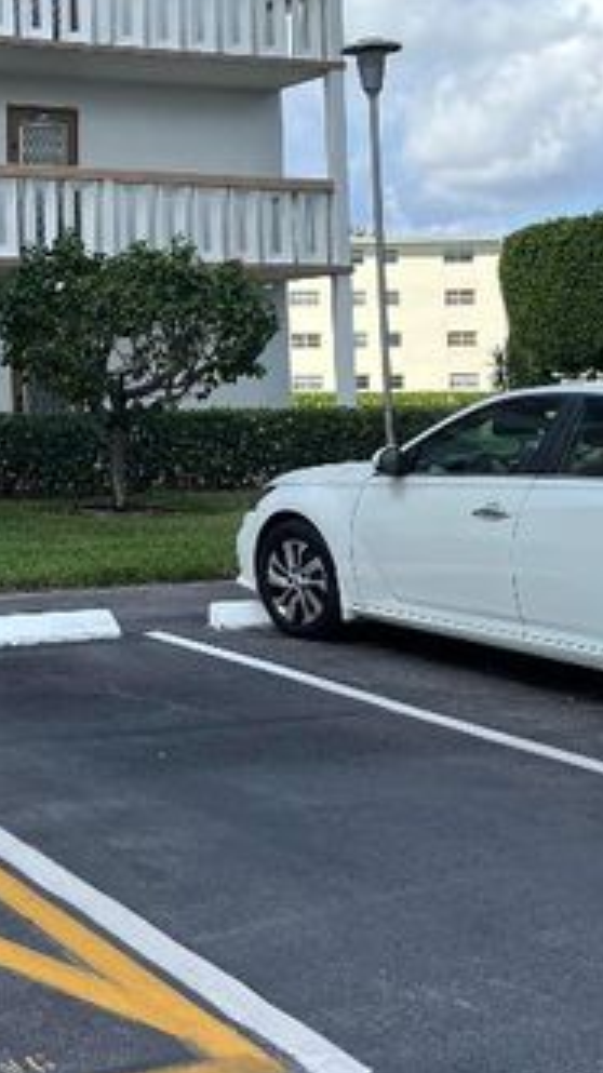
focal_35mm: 57
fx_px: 1621
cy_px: 196
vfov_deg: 35.3
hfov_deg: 20.3
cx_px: -29
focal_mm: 5.1
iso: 50
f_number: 1.6
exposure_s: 1/2137
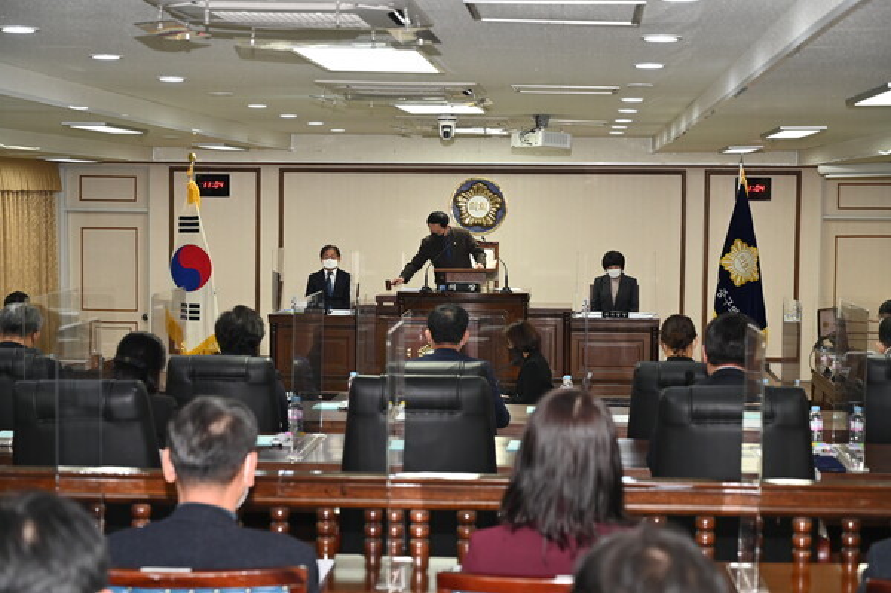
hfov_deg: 28.9
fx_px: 1731
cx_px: 446
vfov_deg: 19.4
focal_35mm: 70
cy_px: 296
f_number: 5.6
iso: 1250
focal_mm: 70
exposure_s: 1/125
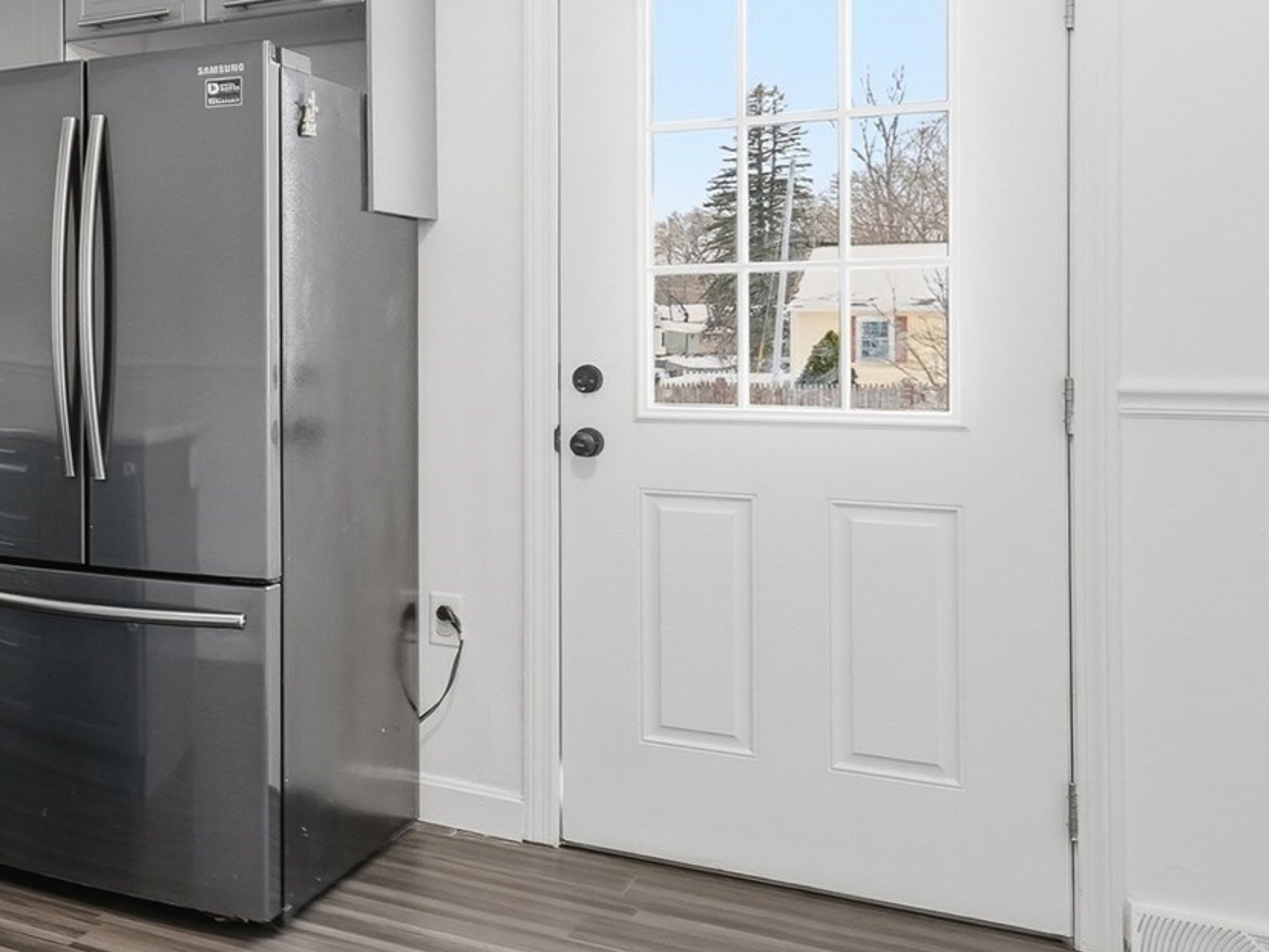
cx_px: -35
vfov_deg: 36.3
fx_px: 1437
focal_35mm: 39
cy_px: 331
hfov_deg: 40.8
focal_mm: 11
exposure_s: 1/160
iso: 800
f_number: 7.1
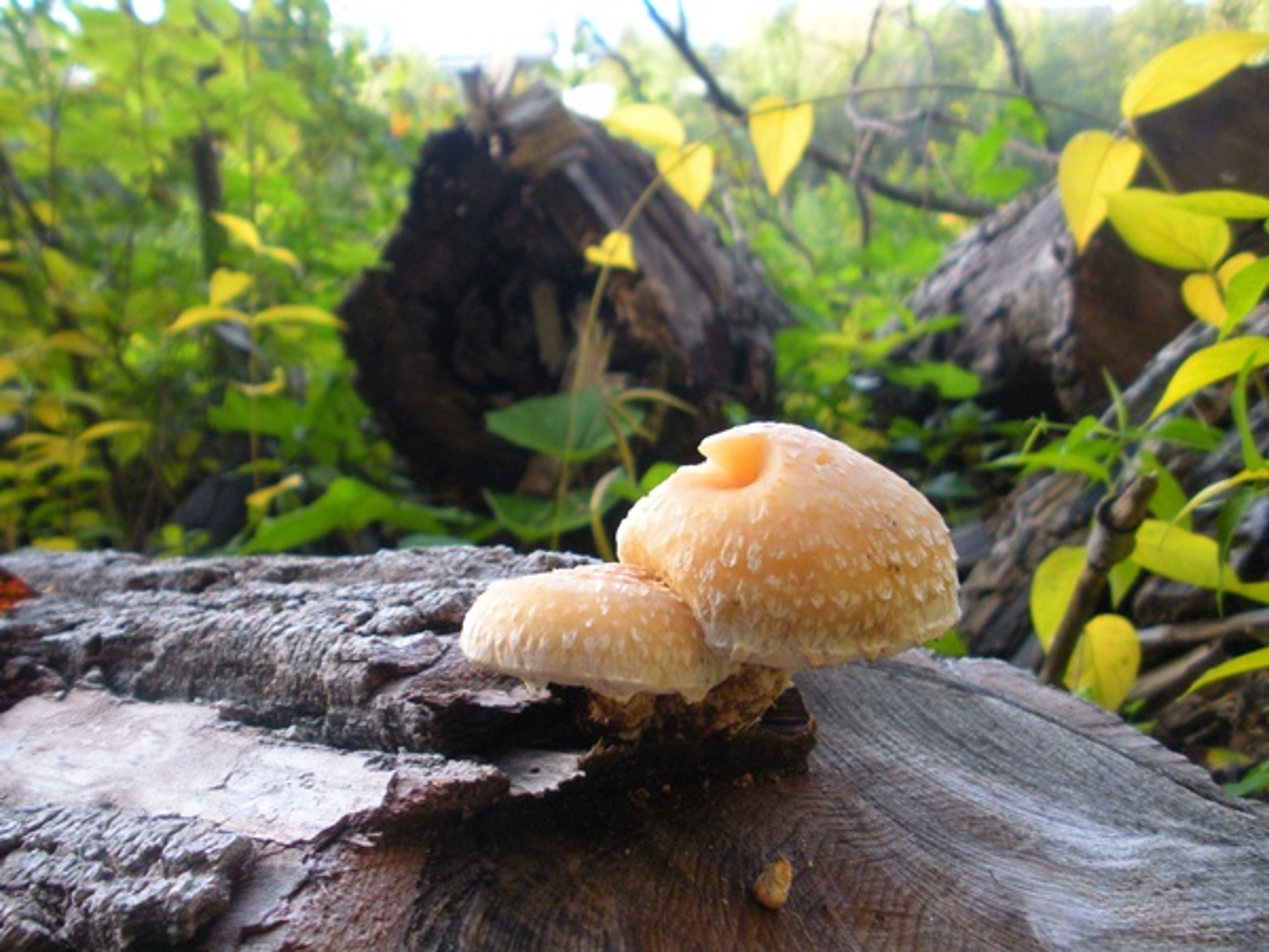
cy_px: 476
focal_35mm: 36
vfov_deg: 39.7
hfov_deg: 51.4
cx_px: 634
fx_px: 1320
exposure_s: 1/110
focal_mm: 6.3
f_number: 3.5
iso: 259
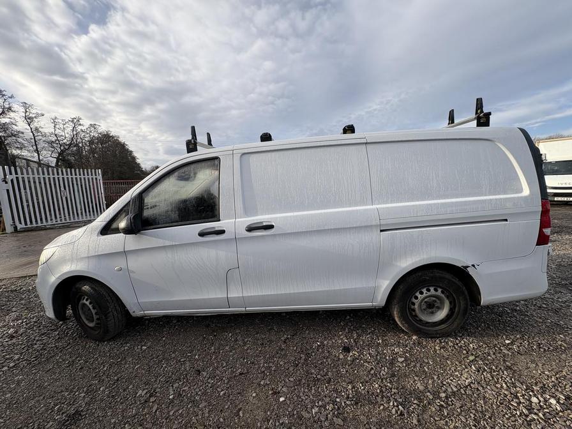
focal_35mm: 14
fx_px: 231
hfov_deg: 102.1
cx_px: 286
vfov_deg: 85.7
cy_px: 214
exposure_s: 1/1143
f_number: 2.2
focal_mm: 2.22
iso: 40
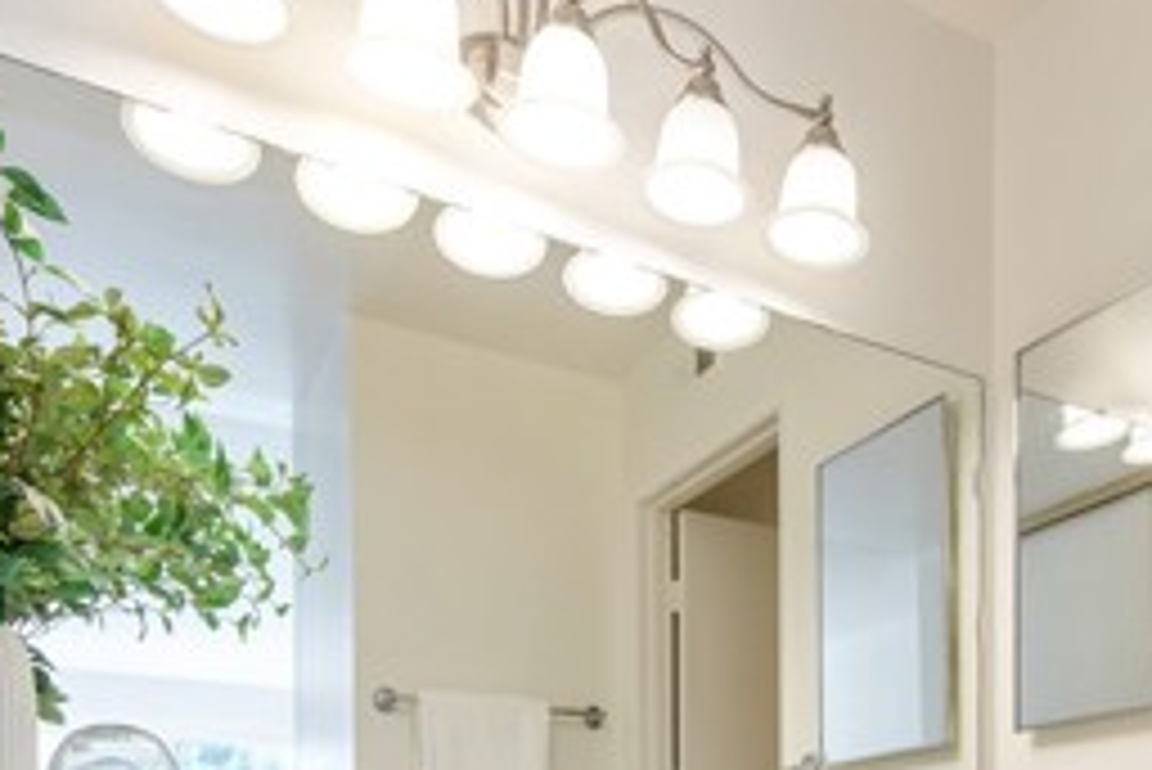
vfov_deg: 31.6
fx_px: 1121
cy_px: 930
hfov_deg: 53.8
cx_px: 724
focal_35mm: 35
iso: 400
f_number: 5
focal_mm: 14
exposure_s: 1/100
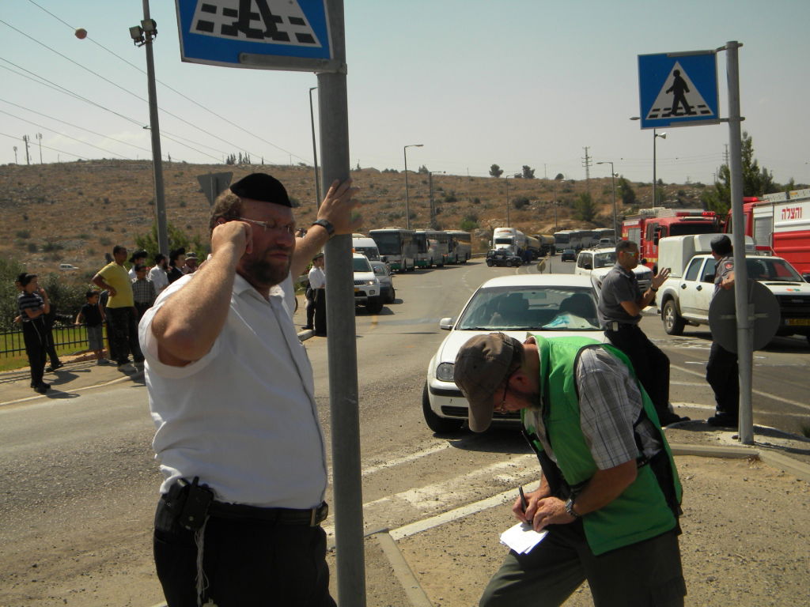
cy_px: 304
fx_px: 959
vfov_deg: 35.1
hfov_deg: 45.8
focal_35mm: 41
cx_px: 405
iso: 80
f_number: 7.6
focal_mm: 7.3
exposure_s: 1/430
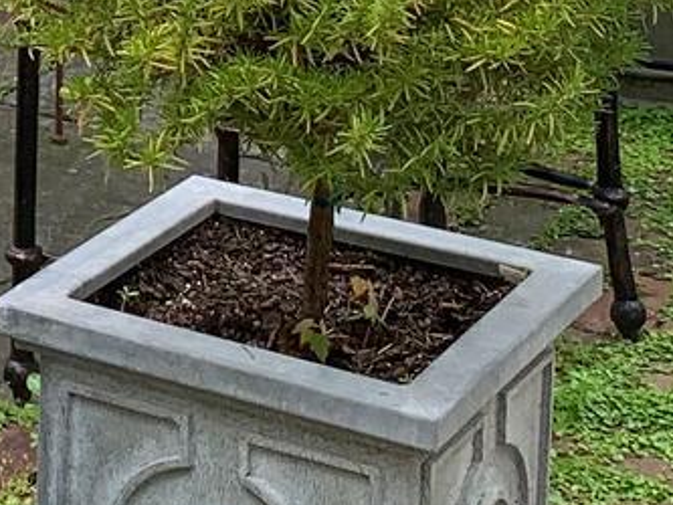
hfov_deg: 11.7
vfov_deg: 8.8
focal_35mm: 160
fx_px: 3112
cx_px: -410
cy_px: -473
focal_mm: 4.25
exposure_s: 1/342
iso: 25
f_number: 1.8
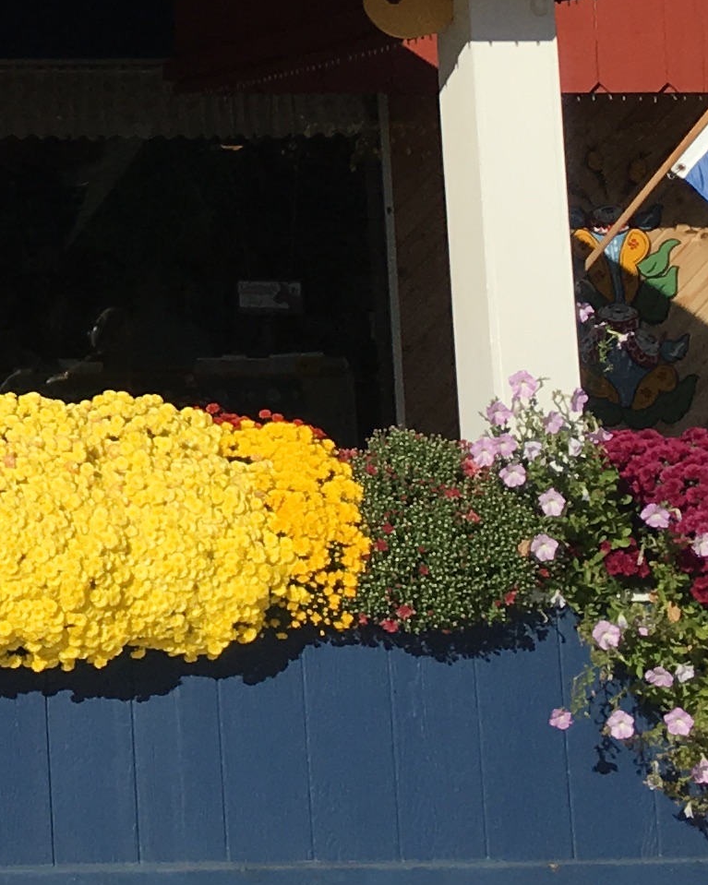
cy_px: -101
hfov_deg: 11.8
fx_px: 3117
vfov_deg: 15.7
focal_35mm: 119
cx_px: -613
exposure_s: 1/2747
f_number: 2.2
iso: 25
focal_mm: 4.15
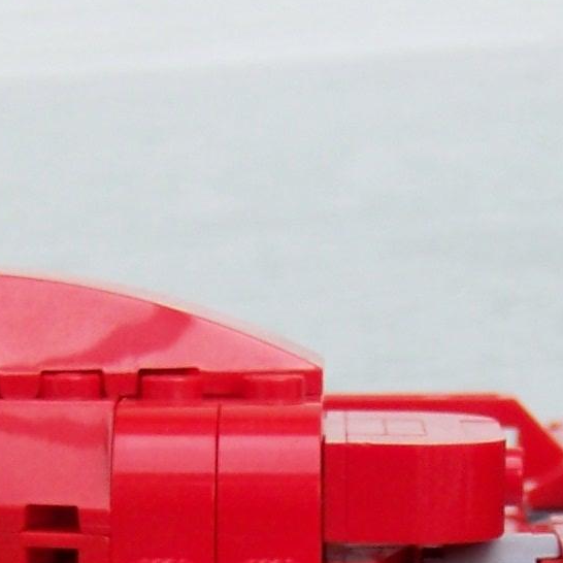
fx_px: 3478
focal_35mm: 189
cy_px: 697
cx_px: 333
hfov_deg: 9.3
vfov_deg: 9.1
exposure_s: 1/320
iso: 64
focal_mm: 6.3
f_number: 2.8
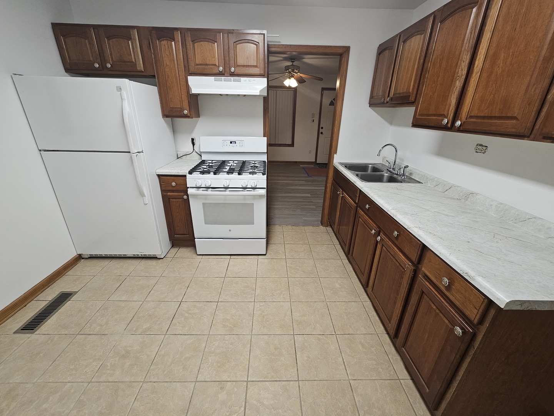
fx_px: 208
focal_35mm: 13
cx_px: 277
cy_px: 208
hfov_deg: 106.2
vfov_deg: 89.9
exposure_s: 1/60
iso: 160
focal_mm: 2.2
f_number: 2.2
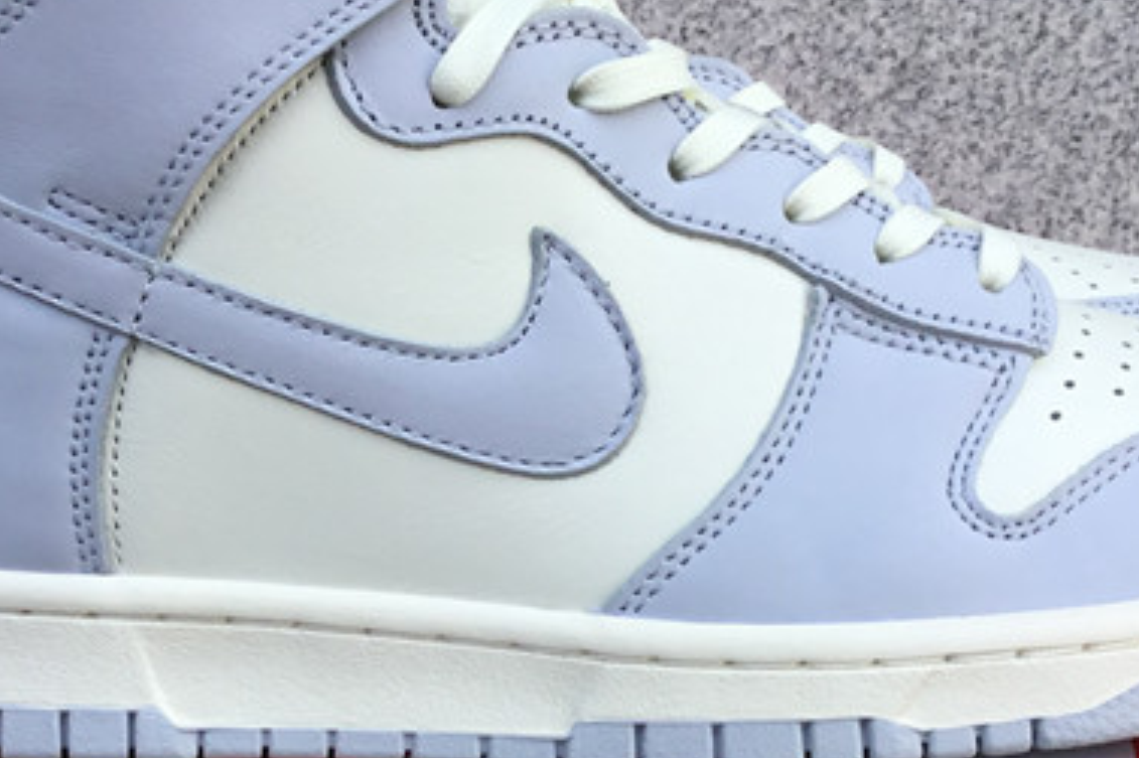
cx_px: 508
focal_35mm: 77
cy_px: 563
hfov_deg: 26.3
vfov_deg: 17.6
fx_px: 2435
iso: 25
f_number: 2.4
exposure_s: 1/727
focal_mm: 3.3
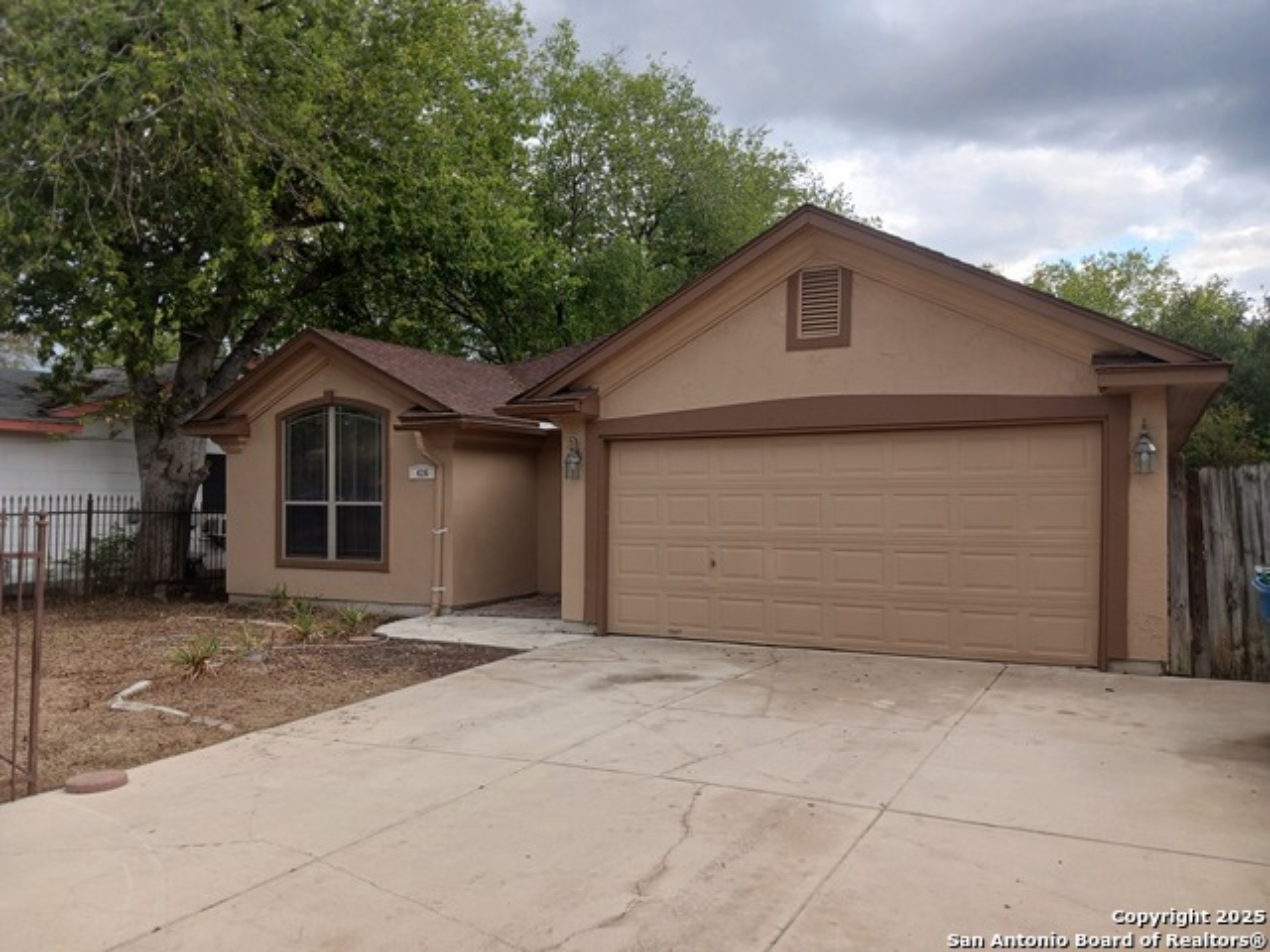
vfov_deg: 51.4
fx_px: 991
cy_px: 476
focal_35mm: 27
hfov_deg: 65.3
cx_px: 635
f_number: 1.8
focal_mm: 4
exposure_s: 1/150
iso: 20
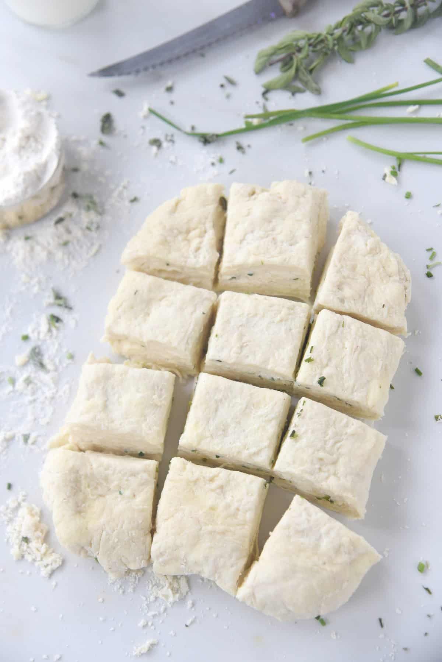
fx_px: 1214
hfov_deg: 20.6
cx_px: 221
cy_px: 331
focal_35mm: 66
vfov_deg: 30.5
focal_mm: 66
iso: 1250
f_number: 5.6
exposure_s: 1/500
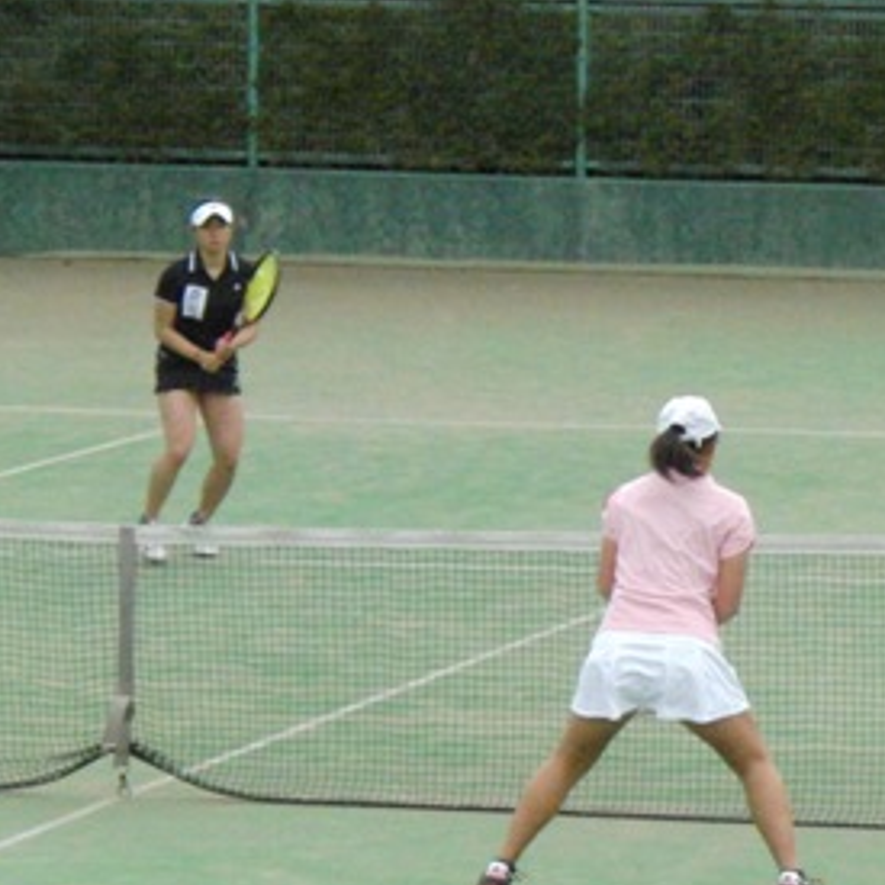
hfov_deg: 6.6
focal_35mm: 263
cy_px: 267
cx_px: 898
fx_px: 7607
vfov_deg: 6.7
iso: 800
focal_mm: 22.6
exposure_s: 1/640
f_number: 4.2
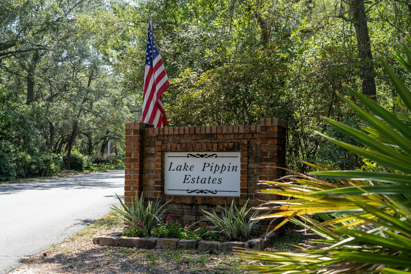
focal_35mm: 50
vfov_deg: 27.0
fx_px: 571
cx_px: 206
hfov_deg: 39.6
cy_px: 137
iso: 100
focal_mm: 50
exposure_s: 1/200
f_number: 7.1
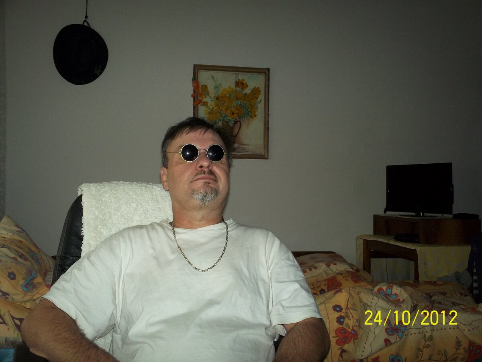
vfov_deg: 37.7
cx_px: 241
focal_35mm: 38
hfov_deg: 49.0
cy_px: 181
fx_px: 529
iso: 160
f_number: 4.5
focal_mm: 6.3
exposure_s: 1/60
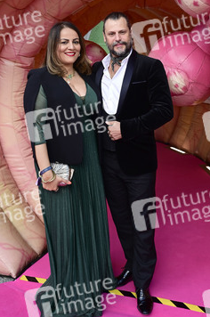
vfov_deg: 53.2
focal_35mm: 36
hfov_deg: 36.7
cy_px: 166
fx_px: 316
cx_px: 96
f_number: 5.6
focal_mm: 32
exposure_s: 1/200
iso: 320
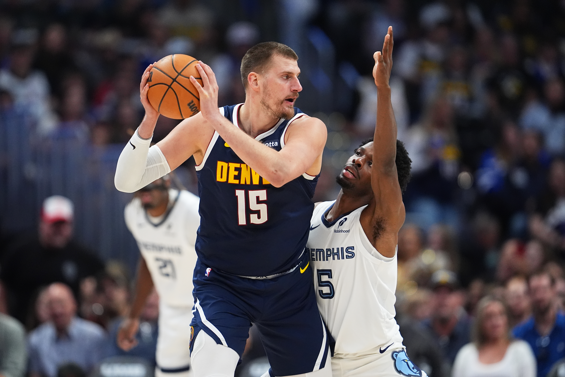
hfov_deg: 5.2
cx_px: 282
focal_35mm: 400
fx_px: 6277
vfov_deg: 3.4
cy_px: 188
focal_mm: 400
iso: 5000
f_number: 3.2
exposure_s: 1/2000
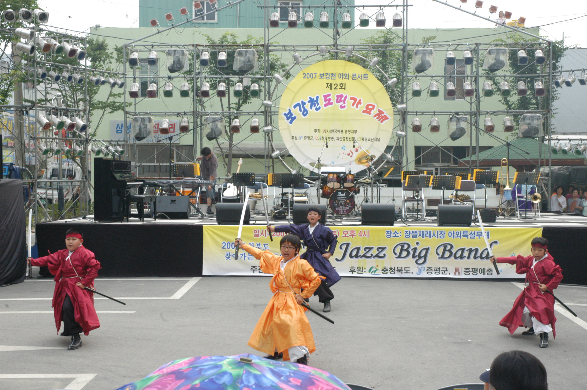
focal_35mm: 57
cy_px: 195
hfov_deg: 35.1
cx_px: 294
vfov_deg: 23.7
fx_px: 928
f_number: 9
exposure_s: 1/320
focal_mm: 38
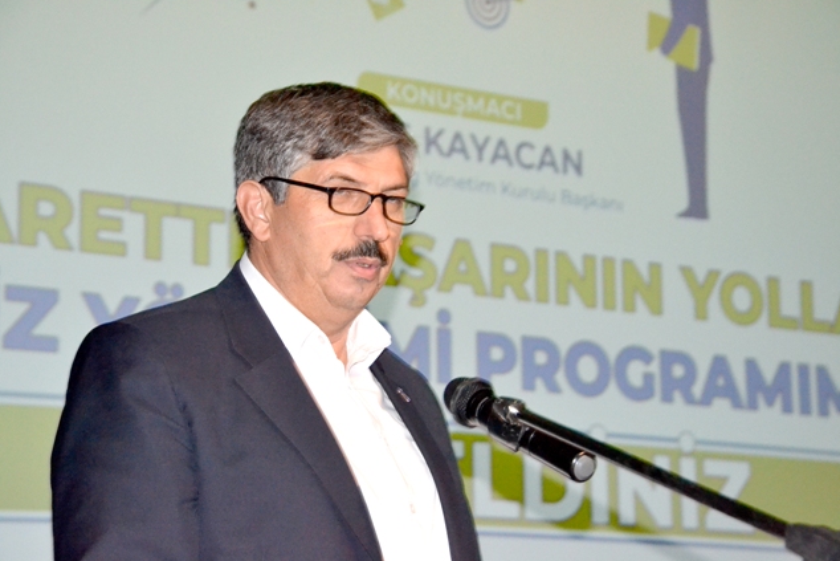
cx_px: 419
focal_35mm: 100
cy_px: 282
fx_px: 2334
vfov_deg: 13.7
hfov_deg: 20.4
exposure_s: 1/60
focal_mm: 66
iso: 3200
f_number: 5.3
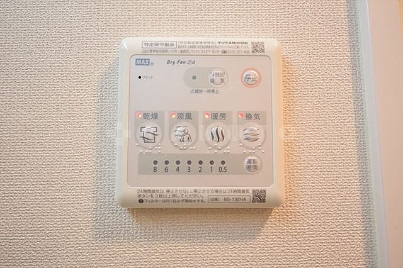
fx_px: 235
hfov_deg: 81.2
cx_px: 202
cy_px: 134
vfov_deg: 59.4
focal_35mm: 21
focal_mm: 14
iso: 1600
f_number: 5.3
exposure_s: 1/50
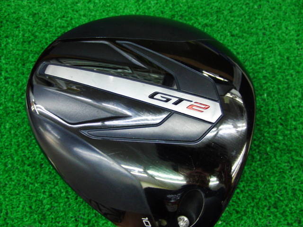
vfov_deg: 38.7
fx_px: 324
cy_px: 114
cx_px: 152
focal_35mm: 37
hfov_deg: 50.1
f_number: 3.6
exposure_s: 1/40
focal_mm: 6.42
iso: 400
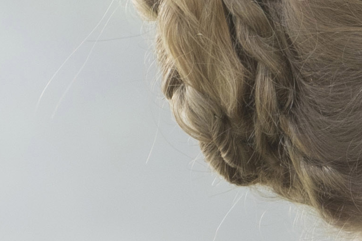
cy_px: 105
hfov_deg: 1.3
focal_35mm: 1557
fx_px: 15655
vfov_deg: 0.9
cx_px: 925
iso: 400
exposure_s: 1/100
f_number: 7.1
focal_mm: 200
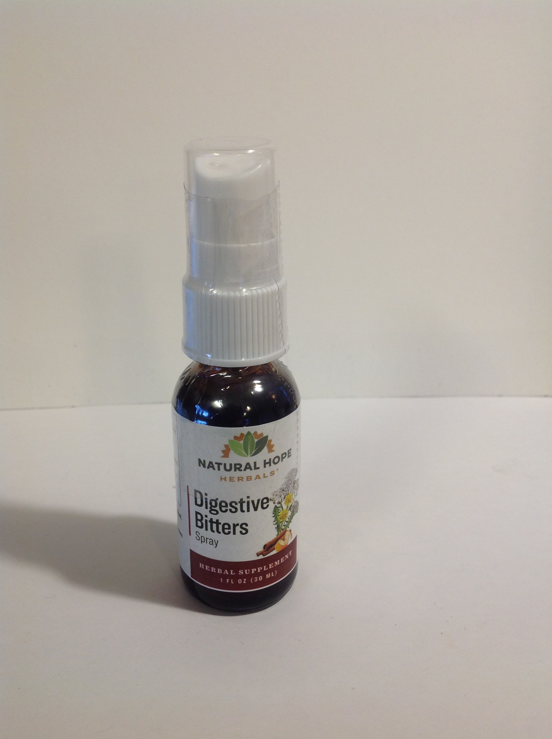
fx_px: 746
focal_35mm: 35
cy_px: 370
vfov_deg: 52.7
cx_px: 276
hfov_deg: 40.6
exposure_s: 1/20
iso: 50
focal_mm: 4.28
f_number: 2.4
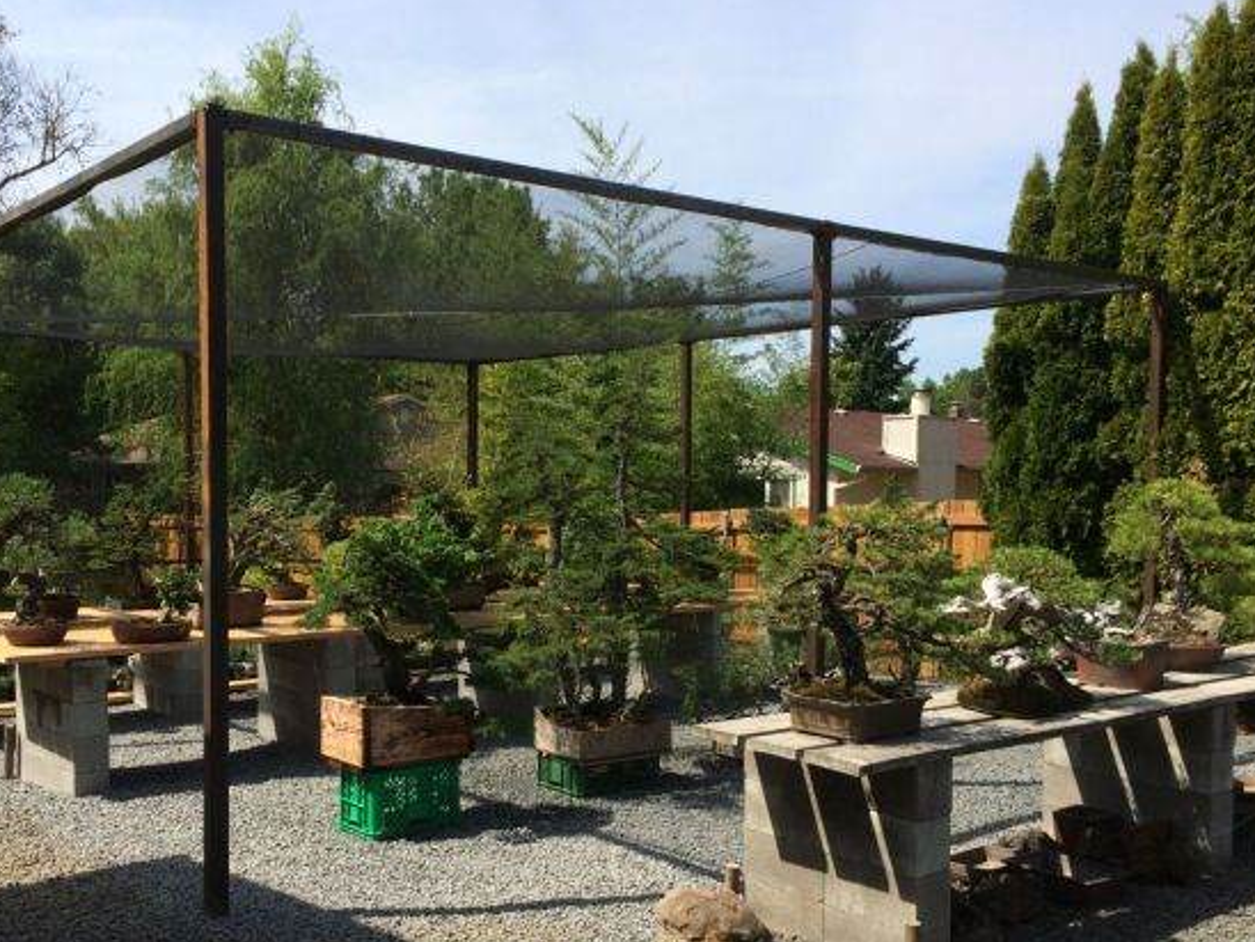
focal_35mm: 36
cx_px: 543
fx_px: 1305
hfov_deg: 51.2
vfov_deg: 39.6
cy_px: 539
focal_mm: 4.15
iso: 32
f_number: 2.2
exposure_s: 1/1580
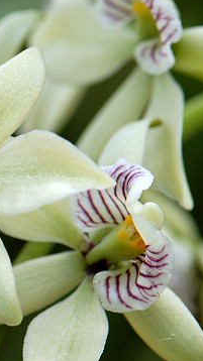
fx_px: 2826
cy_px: 177
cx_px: -52
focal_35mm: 295
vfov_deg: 7.3
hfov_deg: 4.1
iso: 200
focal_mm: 105
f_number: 8
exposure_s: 1/60
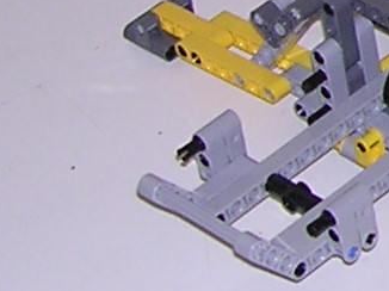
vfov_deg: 6.1
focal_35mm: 239
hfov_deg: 7.5
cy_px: -255
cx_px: 1099
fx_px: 2684
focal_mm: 5.8
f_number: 2.8
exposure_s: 1/60.1
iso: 100
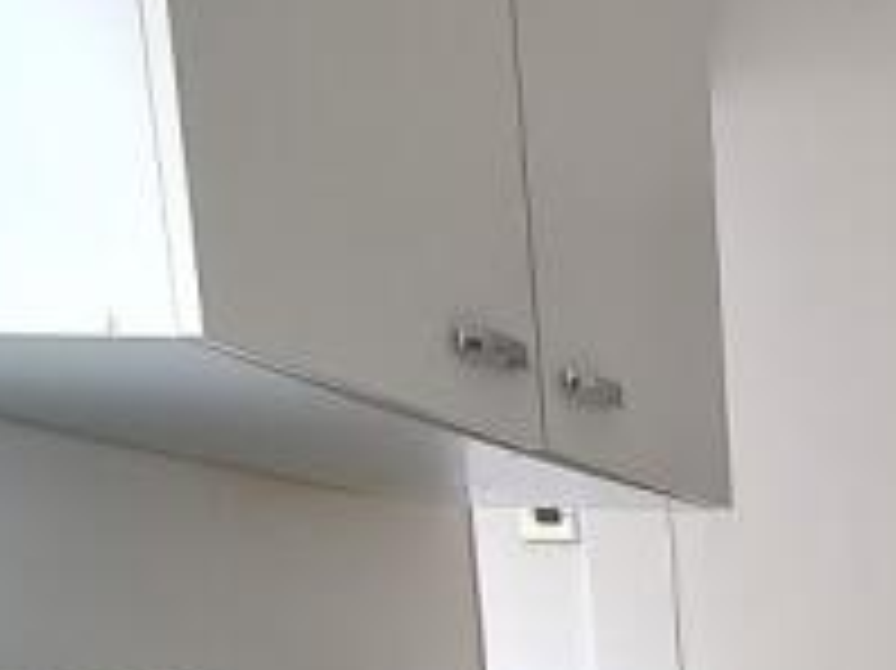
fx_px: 1733
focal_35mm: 67
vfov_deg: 18.0
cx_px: 1391
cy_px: 1169
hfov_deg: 22.8
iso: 200
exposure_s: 1/50
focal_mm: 2.2
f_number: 2.2
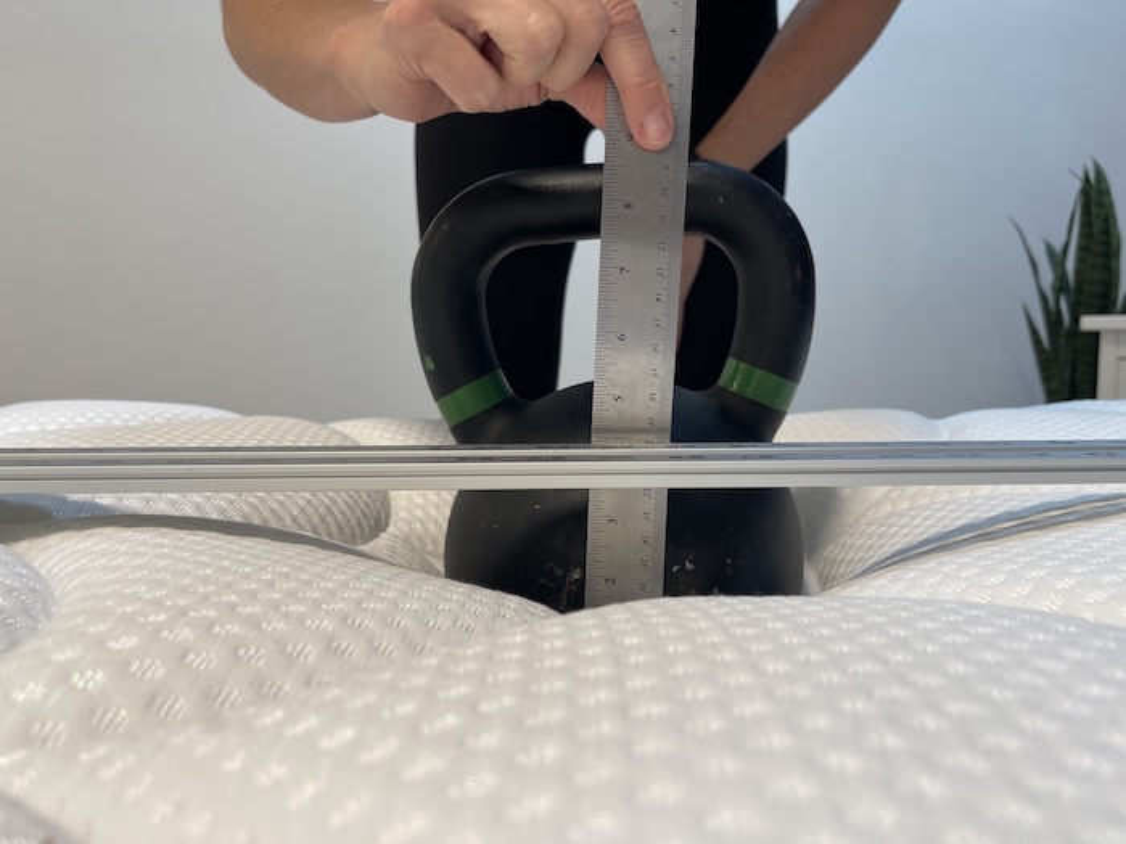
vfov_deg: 54.9
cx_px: 563
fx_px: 813
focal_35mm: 25
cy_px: 422
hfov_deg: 69.4
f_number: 1.6
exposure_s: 1/121
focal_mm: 5.1
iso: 80
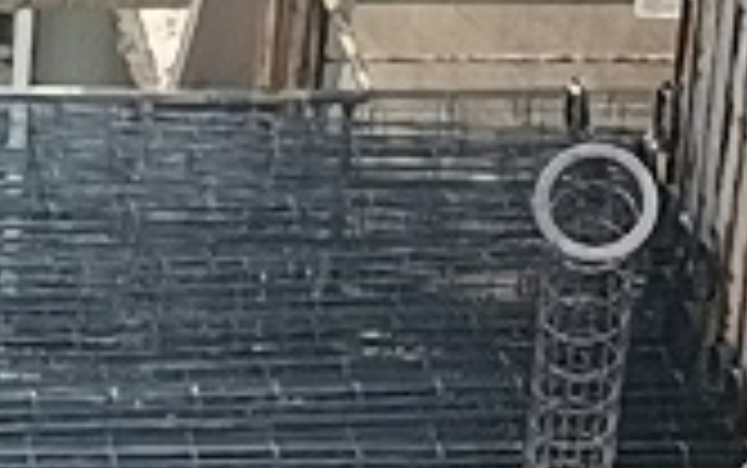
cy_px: 855
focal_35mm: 405
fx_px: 8251
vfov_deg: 3.2
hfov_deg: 5.1
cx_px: -477
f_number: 1.8
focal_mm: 4.75
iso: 50
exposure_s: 1/351
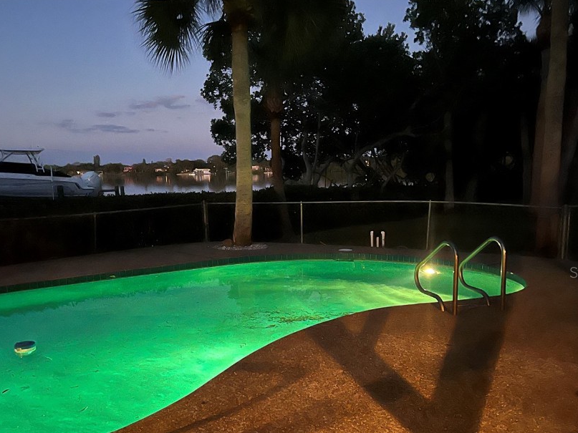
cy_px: 272
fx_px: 551
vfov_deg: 42.6
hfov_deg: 55.3
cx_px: 271
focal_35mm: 33
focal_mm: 5.7
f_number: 1.5
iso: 800
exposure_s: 1/9
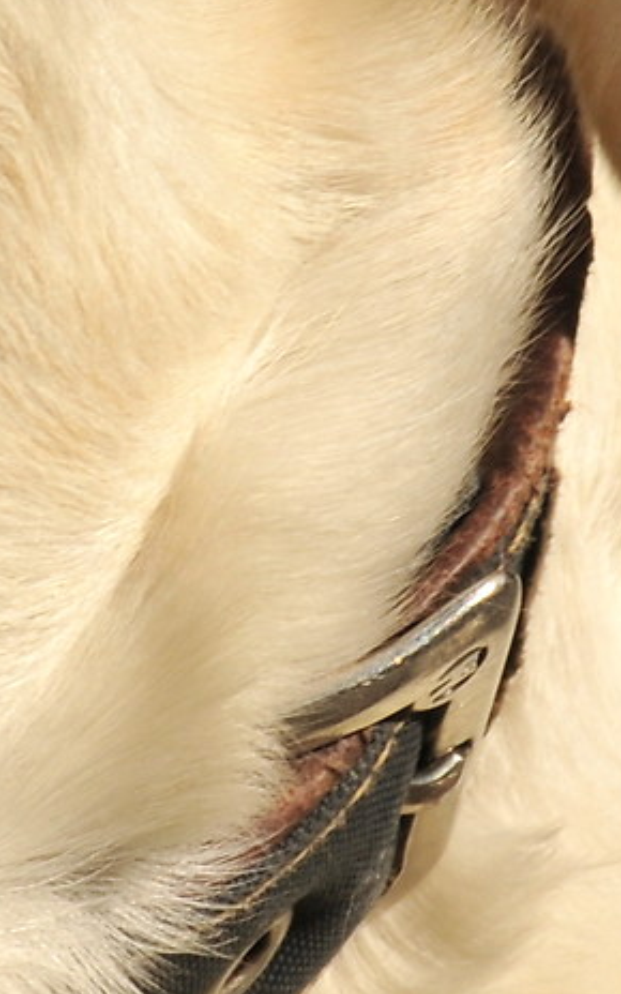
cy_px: -465
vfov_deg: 2.6
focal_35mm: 805
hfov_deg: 1.6
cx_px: -499
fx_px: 21798
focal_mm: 102
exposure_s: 1/500
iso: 200
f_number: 13
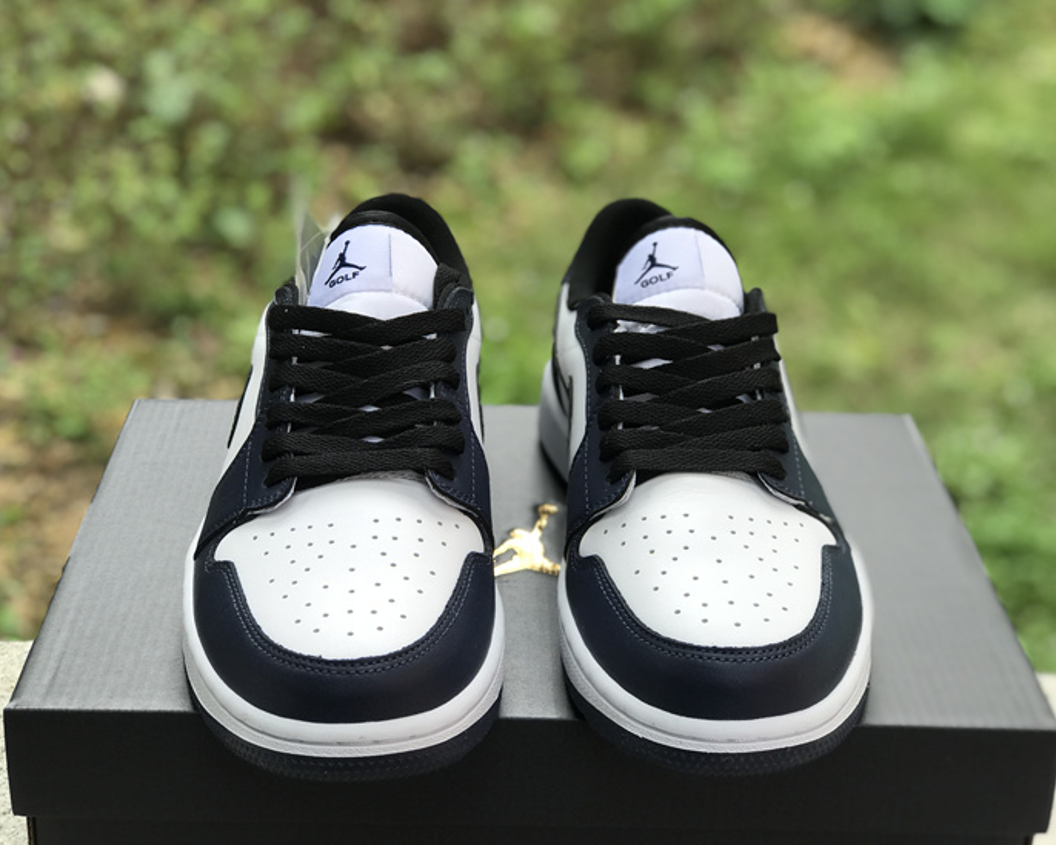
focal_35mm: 60
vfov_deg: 25.4
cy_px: 422
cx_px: 505
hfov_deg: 31.4
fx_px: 1875
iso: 20
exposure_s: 1/142
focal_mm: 6.6
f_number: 2.8
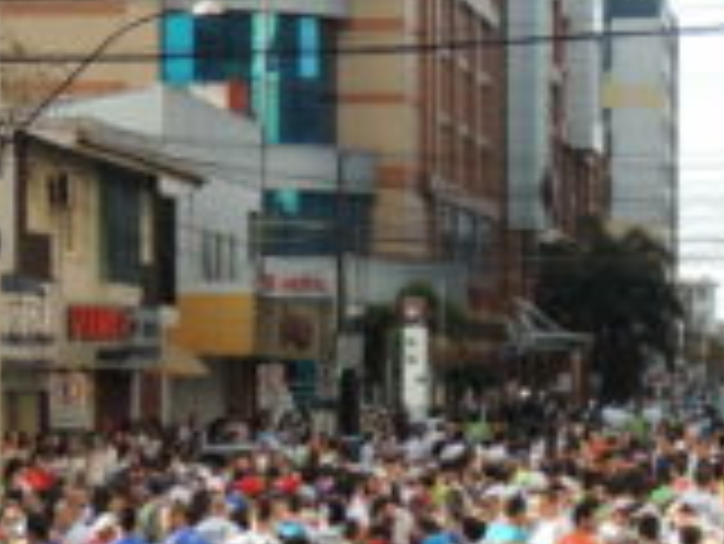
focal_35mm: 226
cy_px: 517
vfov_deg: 6.6
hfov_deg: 8.7
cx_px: 450
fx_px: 4730
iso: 100
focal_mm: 12.4
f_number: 3.9
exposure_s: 1/200
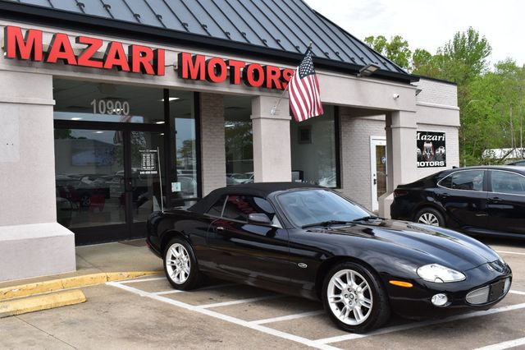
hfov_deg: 51.3
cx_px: 262
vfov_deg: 35.5
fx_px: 547
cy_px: 175
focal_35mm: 38
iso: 400
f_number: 11
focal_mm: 25
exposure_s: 1/400
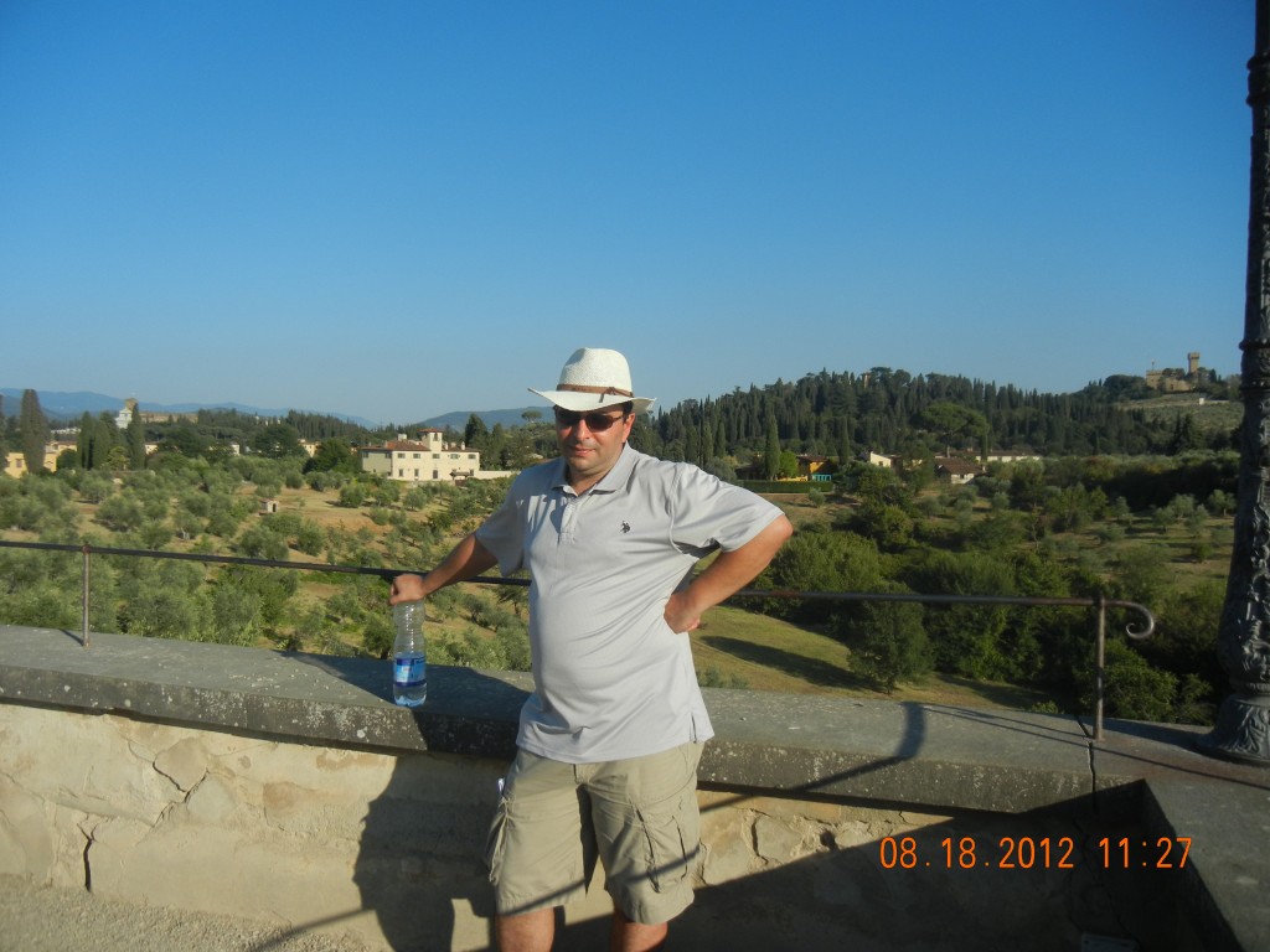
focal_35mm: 30
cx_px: 635
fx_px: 1101
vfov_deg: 46.8
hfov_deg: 60.0
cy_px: 476
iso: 160
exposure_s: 1/500
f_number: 7
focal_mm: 5.4
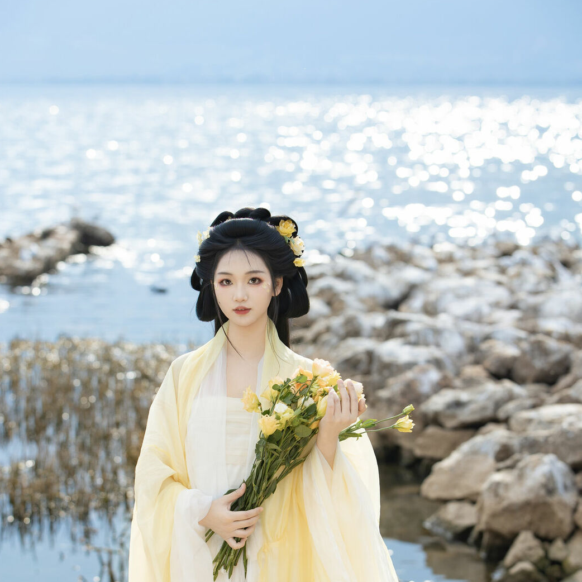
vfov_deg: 14.3
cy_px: 333
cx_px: 291
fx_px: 2321
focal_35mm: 122
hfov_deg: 14.3
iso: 200
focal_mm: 95
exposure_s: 1/400
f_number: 4.5
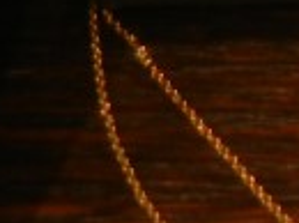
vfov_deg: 4.0
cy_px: -492
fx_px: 3061
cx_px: 1079
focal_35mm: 355
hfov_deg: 5.1
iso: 160
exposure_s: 1/172
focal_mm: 8.1
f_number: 3.8
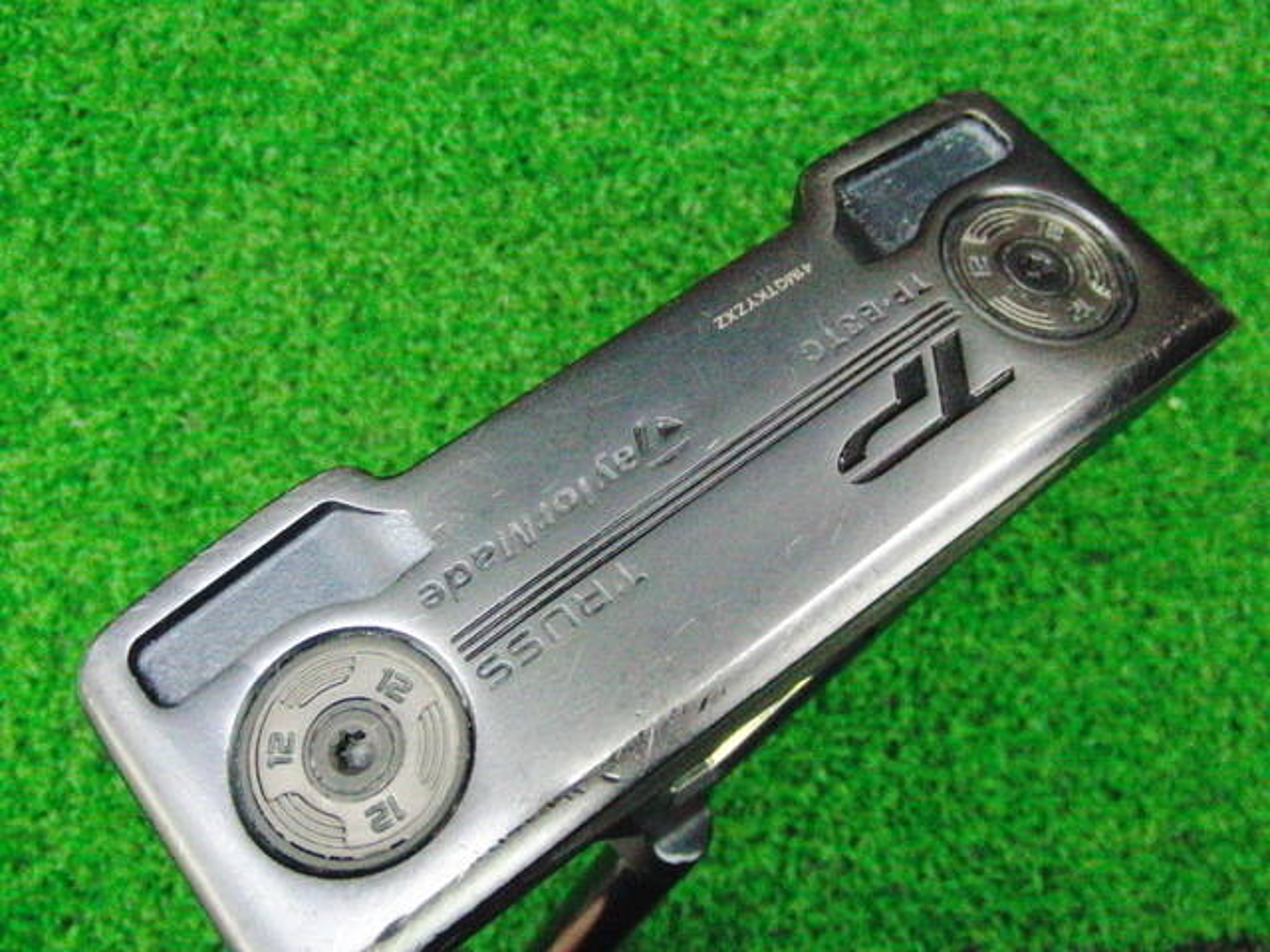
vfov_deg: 38.7
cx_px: 635
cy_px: 476
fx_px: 1357
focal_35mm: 37
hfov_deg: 50.1
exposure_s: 1/200
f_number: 3.6
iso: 3200
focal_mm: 6.42
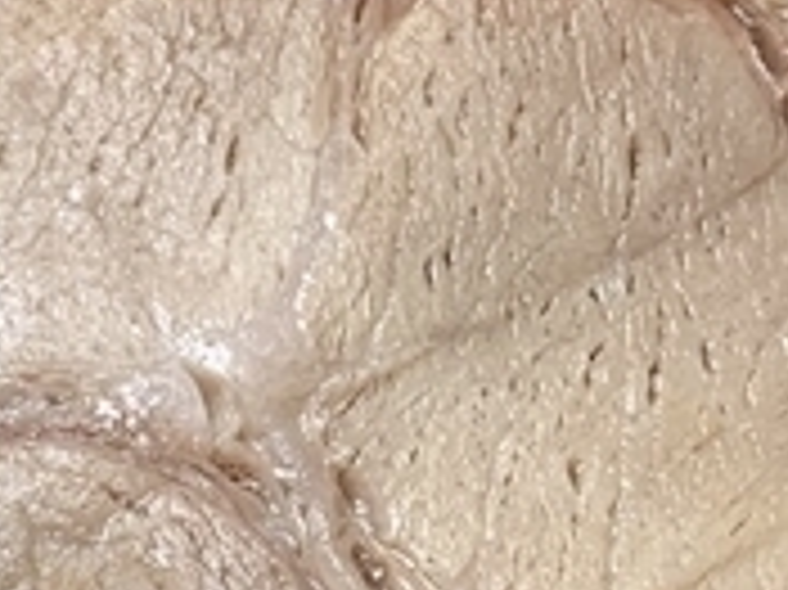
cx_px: 428
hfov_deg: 11.1
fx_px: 4049
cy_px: 545
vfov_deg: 8.3
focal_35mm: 178
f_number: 1.8
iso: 40
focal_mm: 4.25
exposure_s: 1/121
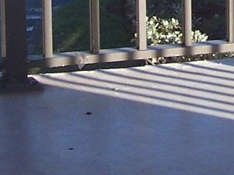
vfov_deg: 5.9
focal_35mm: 245
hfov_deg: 8.1
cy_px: -163
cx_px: 211
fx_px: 1656
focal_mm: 6.3
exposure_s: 1/350
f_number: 2.8
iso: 80
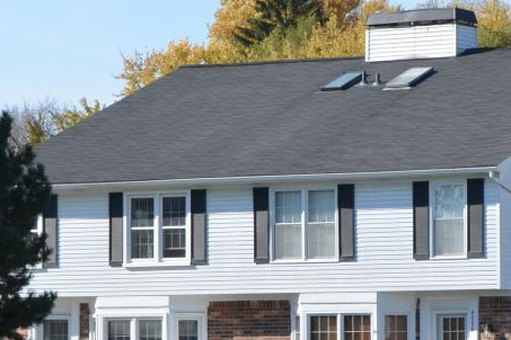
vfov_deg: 6.2
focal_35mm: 222
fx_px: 3151
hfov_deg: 9.2
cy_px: 402
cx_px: 518
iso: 200
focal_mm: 40
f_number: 9
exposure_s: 1/320
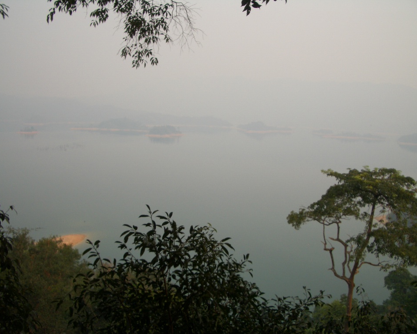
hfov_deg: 49.1
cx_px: 214
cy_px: 169
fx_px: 457
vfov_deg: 40.1
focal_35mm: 37
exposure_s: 1/200
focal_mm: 5.8
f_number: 4.3
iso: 50
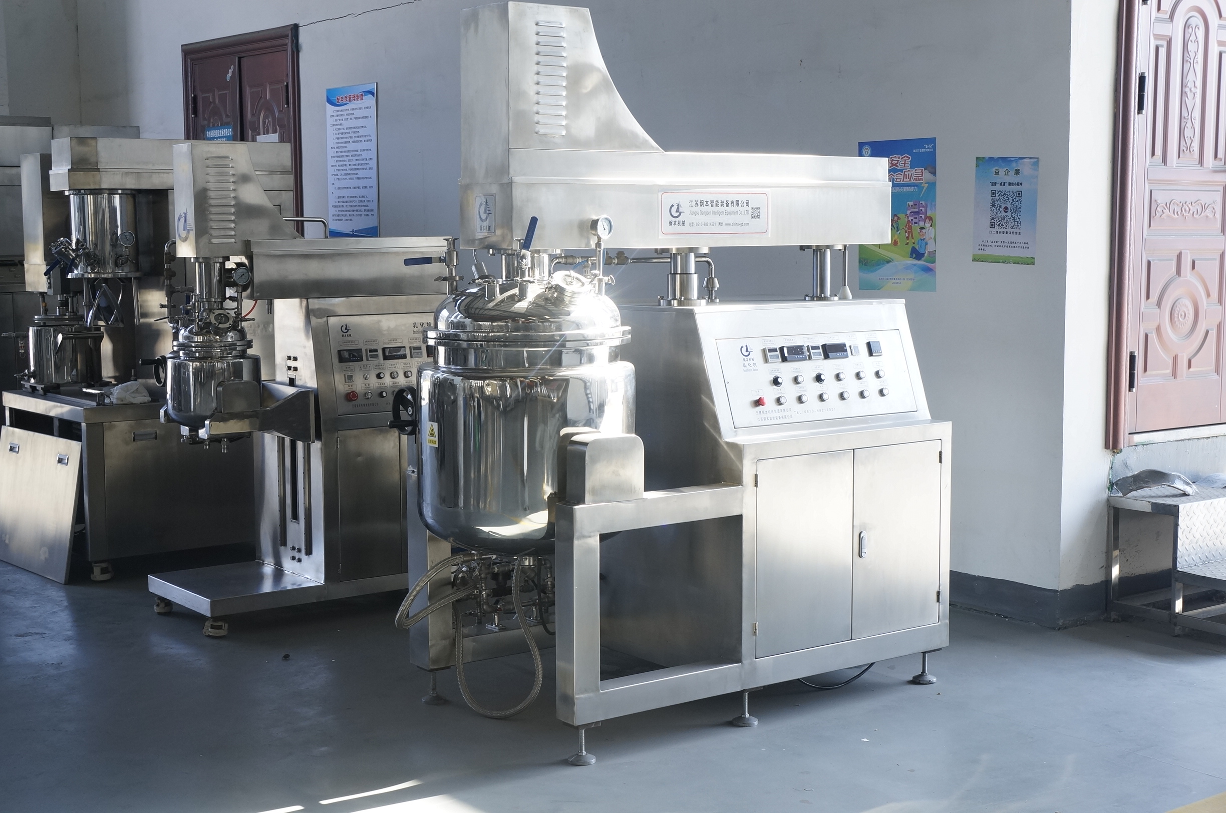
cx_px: 613
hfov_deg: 41.2
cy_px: 406
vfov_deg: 28.0
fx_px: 1632
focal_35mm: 48
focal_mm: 32
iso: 500
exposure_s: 1/60
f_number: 9
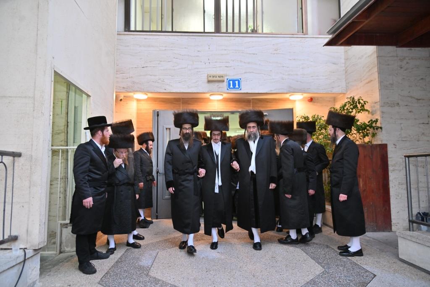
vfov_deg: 53.1
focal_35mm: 24
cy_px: 144
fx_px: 287
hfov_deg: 73.7
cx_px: 215
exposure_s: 1/160
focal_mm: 24
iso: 1000
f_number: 4
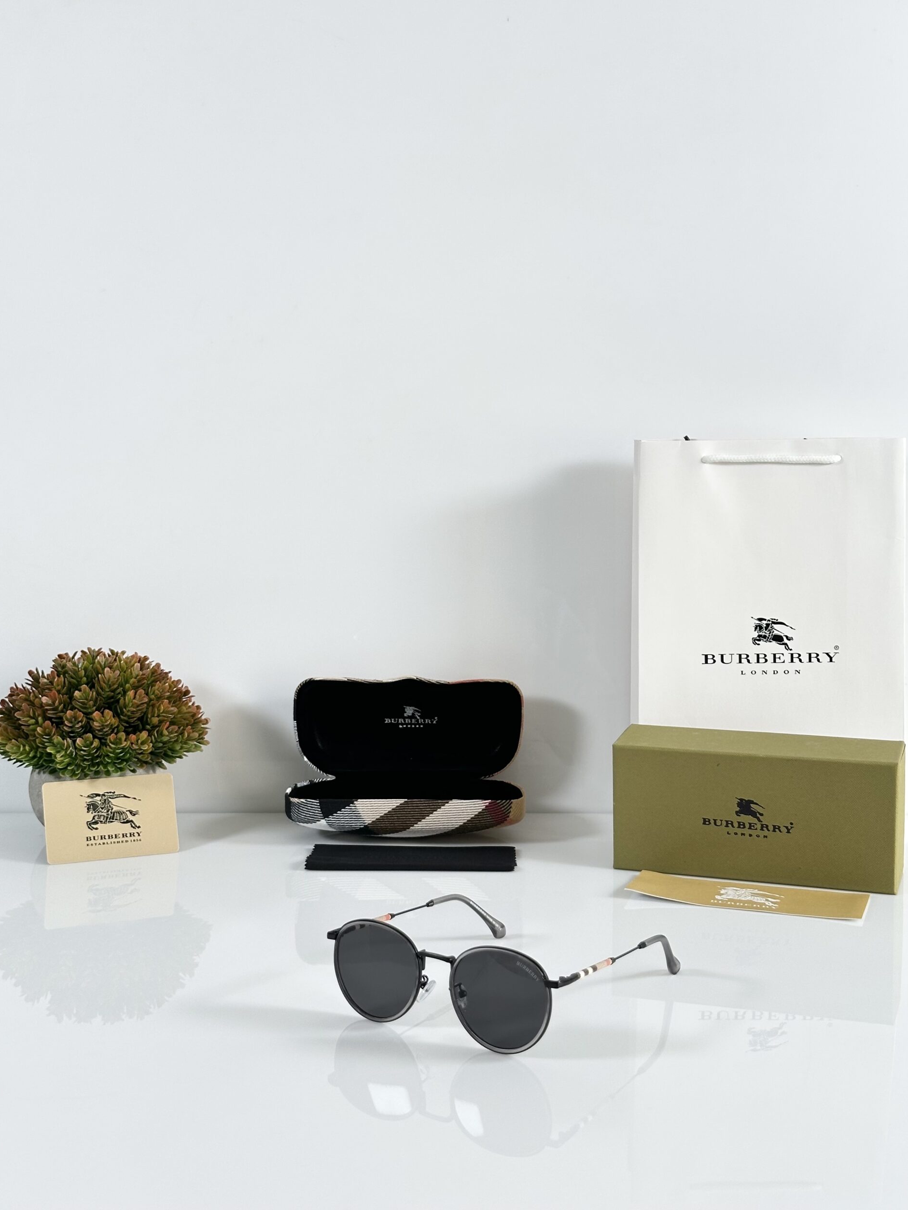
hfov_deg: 29.7
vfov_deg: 38.9
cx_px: 459
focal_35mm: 49
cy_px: 594
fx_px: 1714
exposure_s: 1/121
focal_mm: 6.86
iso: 64
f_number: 1.78
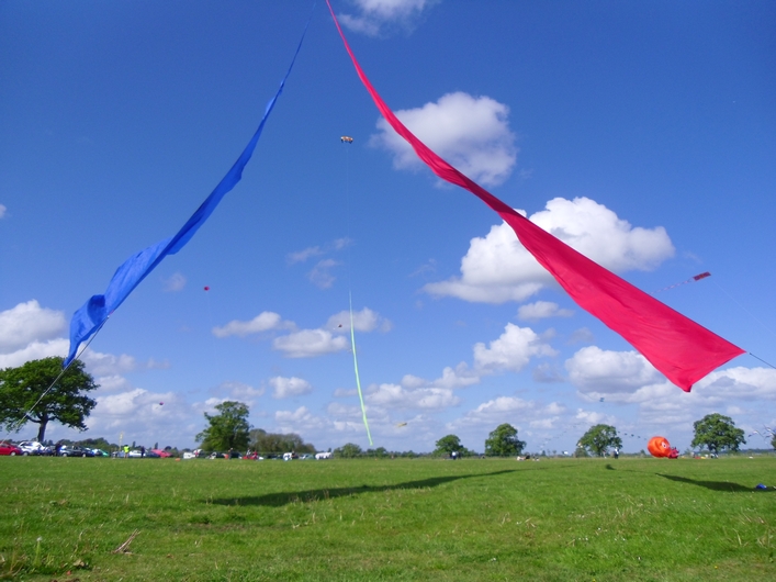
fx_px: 695
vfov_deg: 45.4
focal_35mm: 31
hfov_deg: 58.4
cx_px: 388
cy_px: 291
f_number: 9.5
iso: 80
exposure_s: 1/181
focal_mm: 5.6
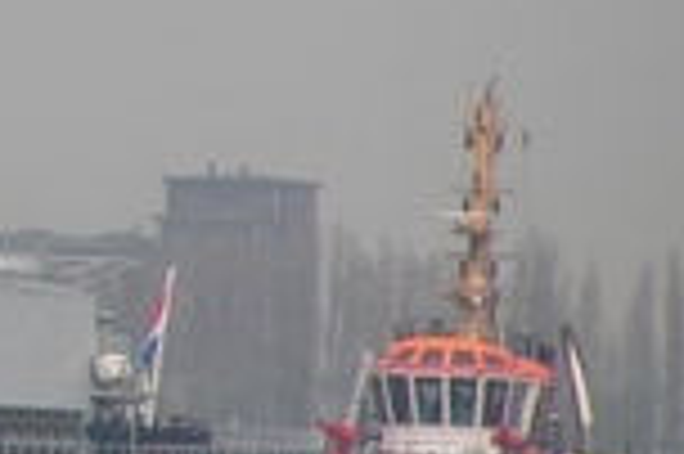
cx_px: -333
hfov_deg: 1.6
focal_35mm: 1298
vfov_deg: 1.1
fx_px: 24635
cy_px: 25
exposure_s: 1/800
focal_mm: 63
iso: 50
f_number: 3.7
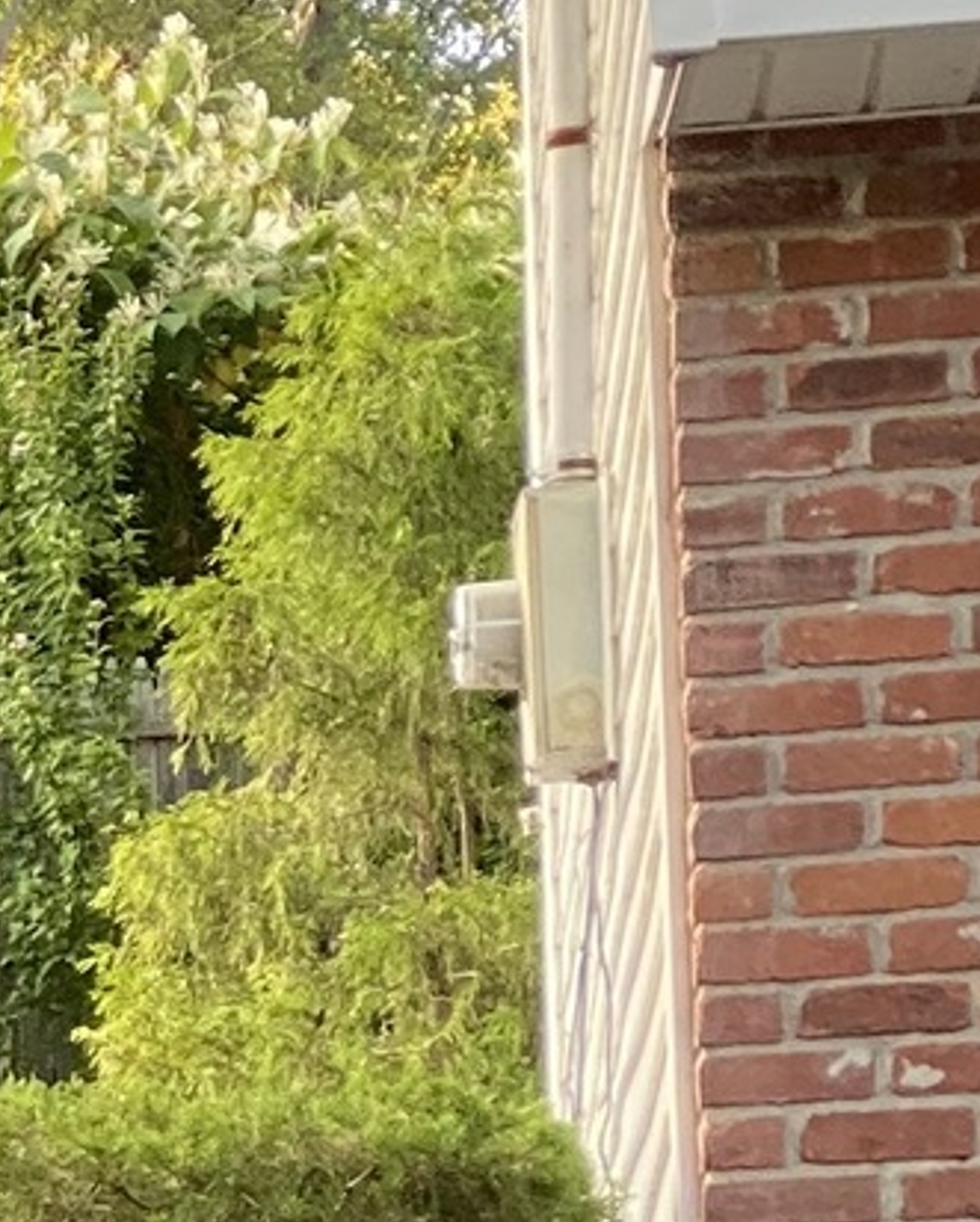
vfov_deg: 6.7
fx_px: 10249
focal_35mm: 283
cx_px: -1264
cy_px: 2127
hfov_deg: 5.3
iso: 100
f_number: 2
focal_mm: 6
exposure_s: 1/121
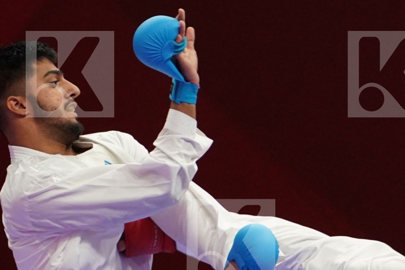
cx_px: 392
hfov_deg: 2.9
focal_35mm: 712
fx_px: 8009
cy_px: 242
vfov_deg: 1.9
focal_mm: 225
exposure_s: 1/1000
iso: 2500
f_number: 4
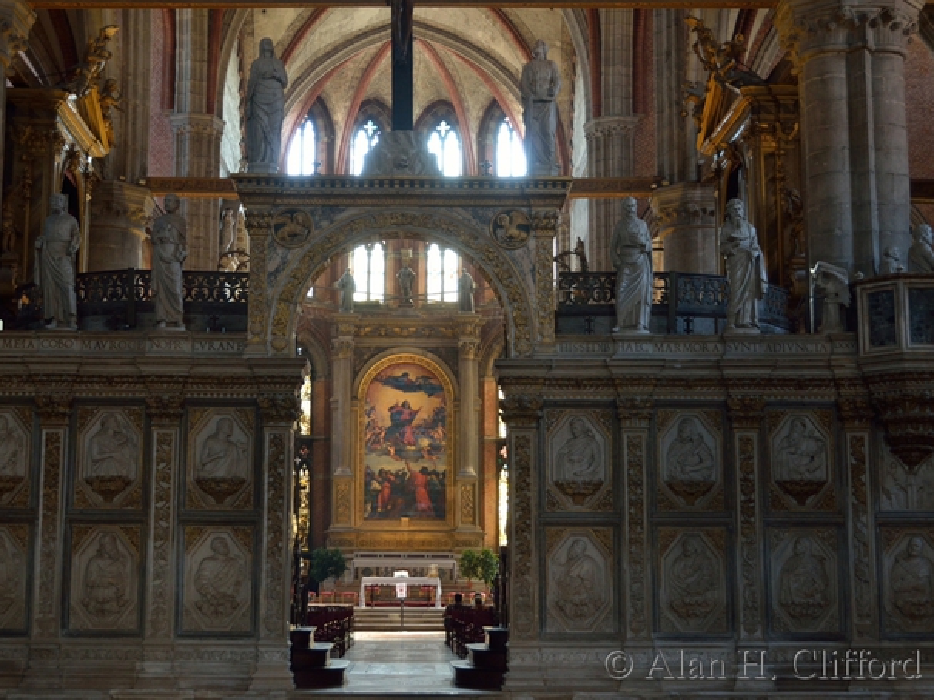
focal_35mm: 52
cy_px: 345
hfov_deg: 37.1
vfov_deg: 28.2
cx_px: 425
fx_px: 1390
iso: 640
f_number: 4
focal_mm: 31
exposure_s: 1/30
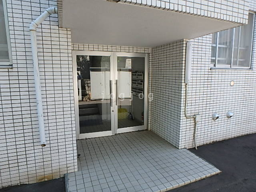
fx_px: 155
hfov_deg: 79.0
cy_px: 96
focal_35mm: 21
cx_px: 128
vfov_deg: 63.4
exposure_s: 1/200
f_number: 3.5
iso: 125
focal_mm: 3.7
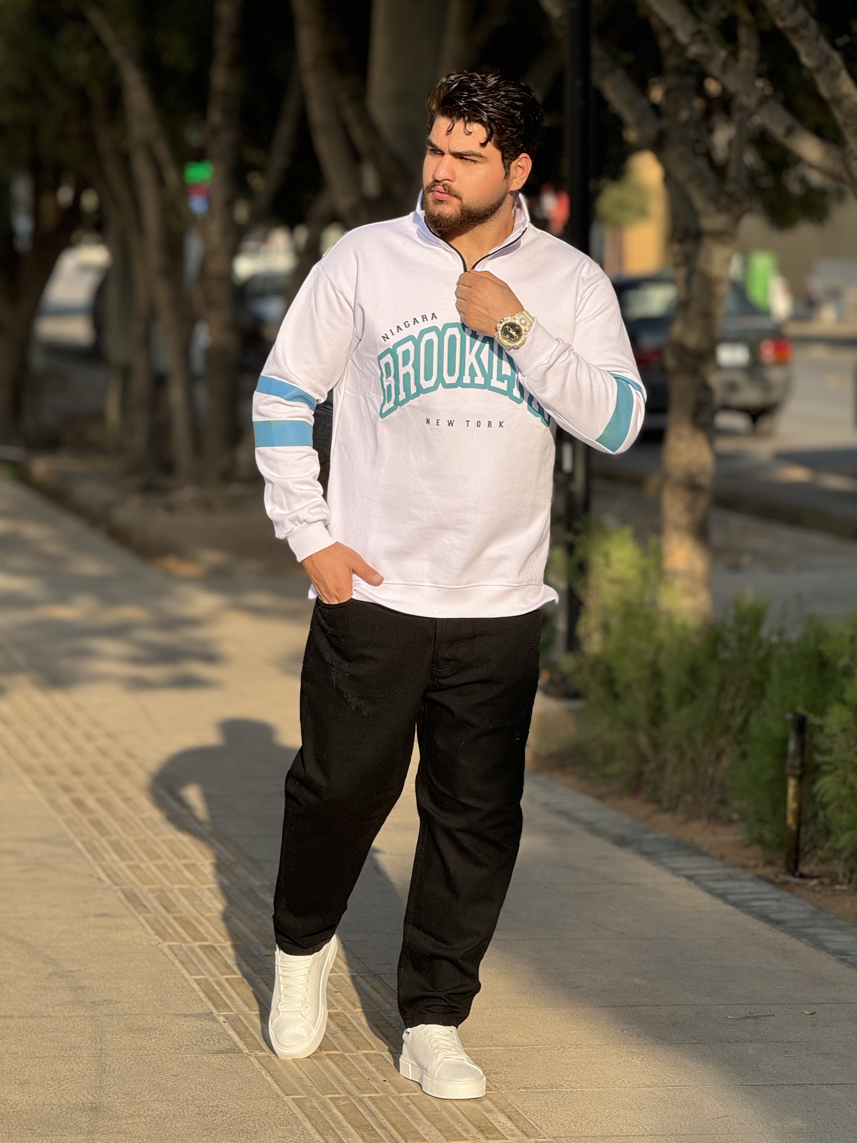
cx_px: 428
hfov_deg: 12.3
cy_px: 572
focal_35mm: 120
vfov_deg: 16.4
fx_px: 3961
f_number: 2.8
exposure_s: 1/601
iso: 50
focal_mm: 15.66
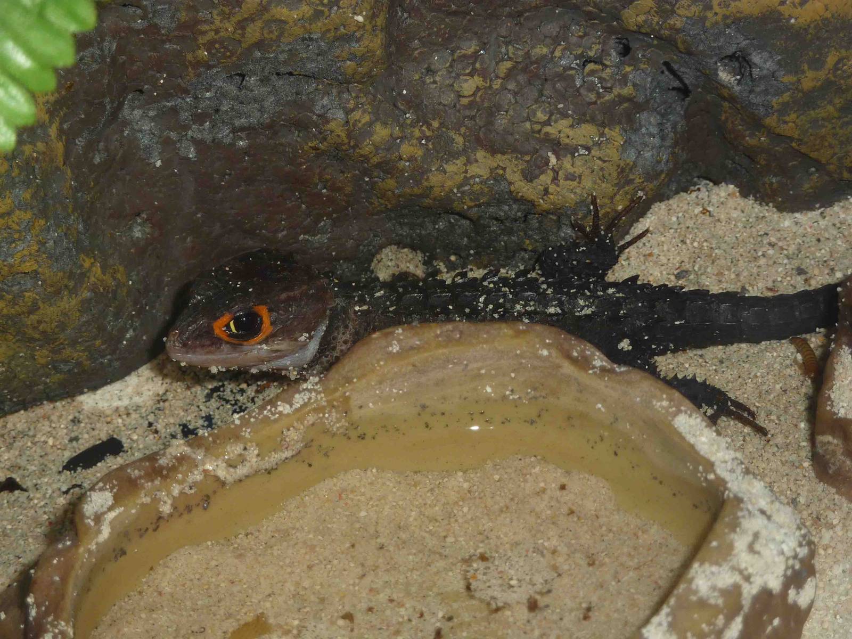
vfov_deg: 17.8
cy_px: 320
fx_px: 2043
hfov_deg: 23.6
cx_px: 426
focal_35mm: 83
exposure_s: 1/40
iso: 100
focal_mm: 13.7
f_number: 4.2
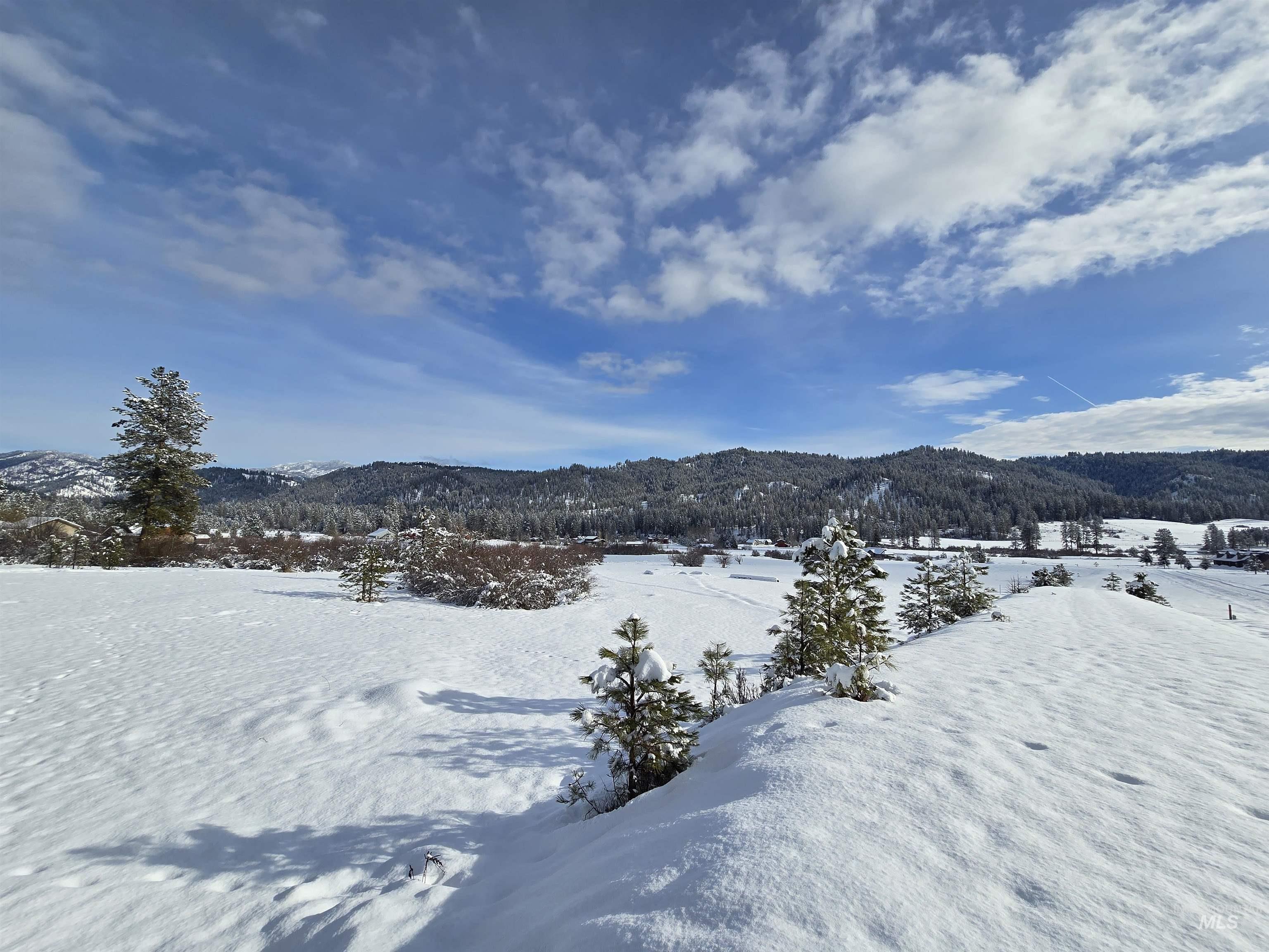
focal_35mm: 13
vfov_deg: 89.9
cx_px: 634
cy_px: 476
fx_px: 477
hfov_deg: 106.2
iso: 50
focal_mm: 2.2
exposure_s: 1/4542
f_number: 2.2
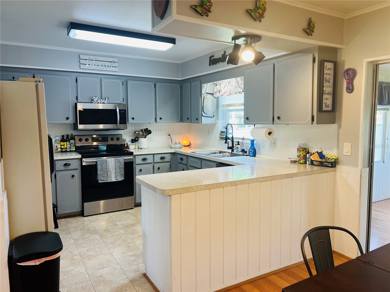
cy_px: 146
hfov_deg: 67.3
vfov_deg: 53.1
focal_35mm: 26
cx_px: 195
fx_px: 293
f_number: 1.5
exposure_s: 1/120
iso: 100
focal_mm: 5.7
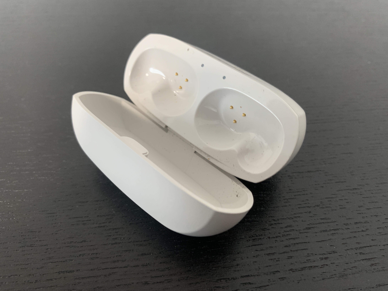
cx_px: 194
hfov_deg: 67.3
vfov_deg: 53.1
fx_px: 291
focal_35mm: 26
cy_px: 146
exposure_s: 1/51
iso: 400
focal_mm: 4.25
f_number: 1.8
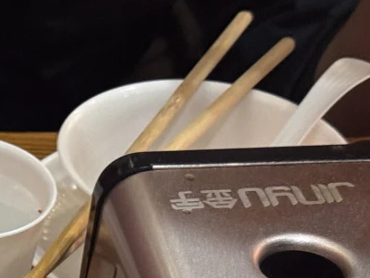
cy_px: 476
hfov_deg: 11.1
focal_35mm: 169
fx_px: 1807
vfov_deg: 8.5
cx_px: -222
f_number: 1.78
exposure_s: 1/50
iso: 250
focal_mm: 6.76
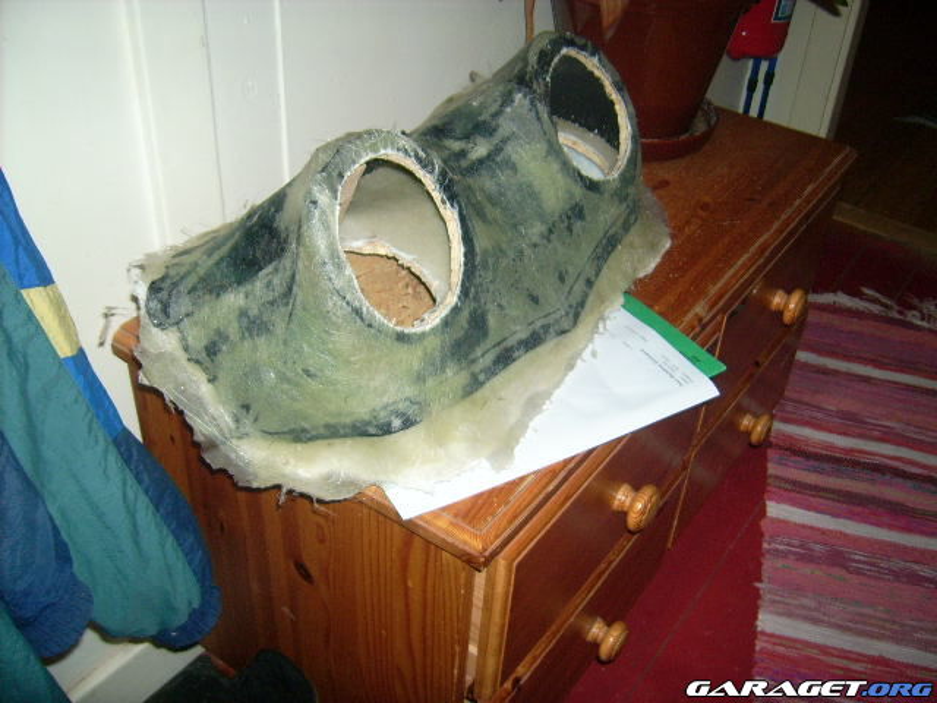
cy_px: 352
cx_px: 468
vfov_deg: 40.7
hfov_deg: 52.6
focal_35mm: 35
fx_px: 947
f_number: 2.8
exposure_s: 1/60
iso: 100
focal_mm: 5.95
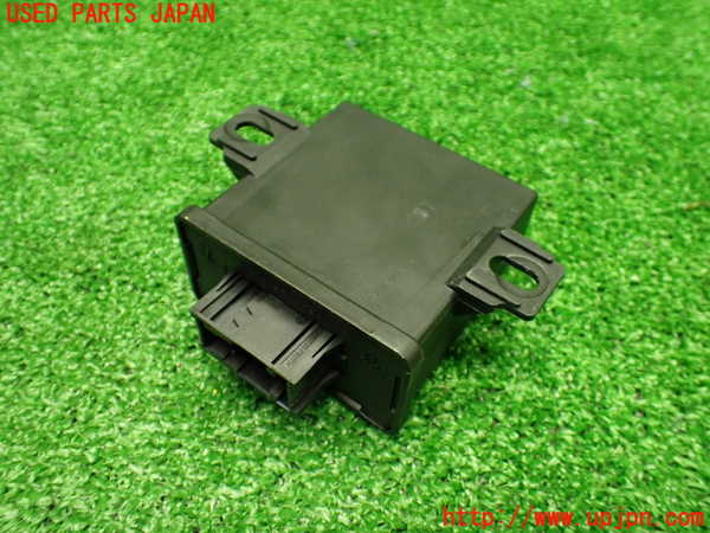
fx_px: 615
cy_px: 266
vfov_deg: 46.8
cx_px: 355
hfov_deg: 60.0
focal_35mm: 30
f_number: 2.3
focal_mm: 5.4
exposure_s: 1/100
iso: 800
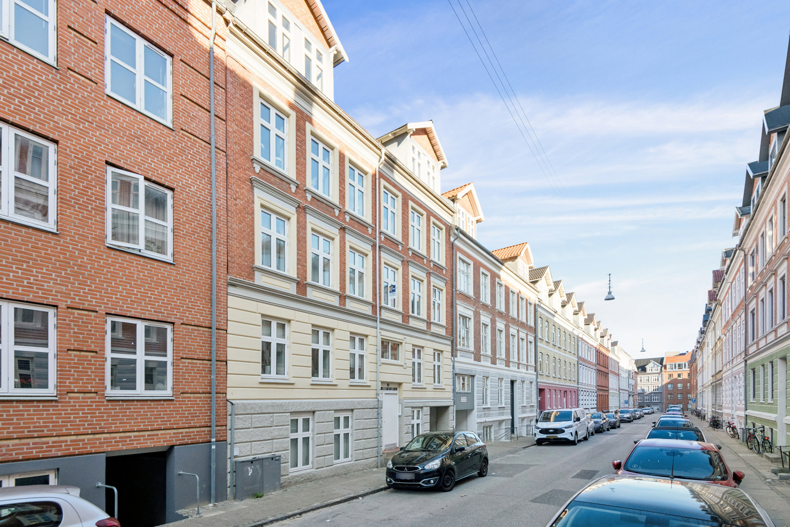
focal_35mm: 16
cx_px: 395
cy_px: 264
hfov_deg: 96.7
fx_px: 351
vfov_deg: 73.7
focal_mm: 16
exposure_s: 1/250
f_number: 11
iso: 800
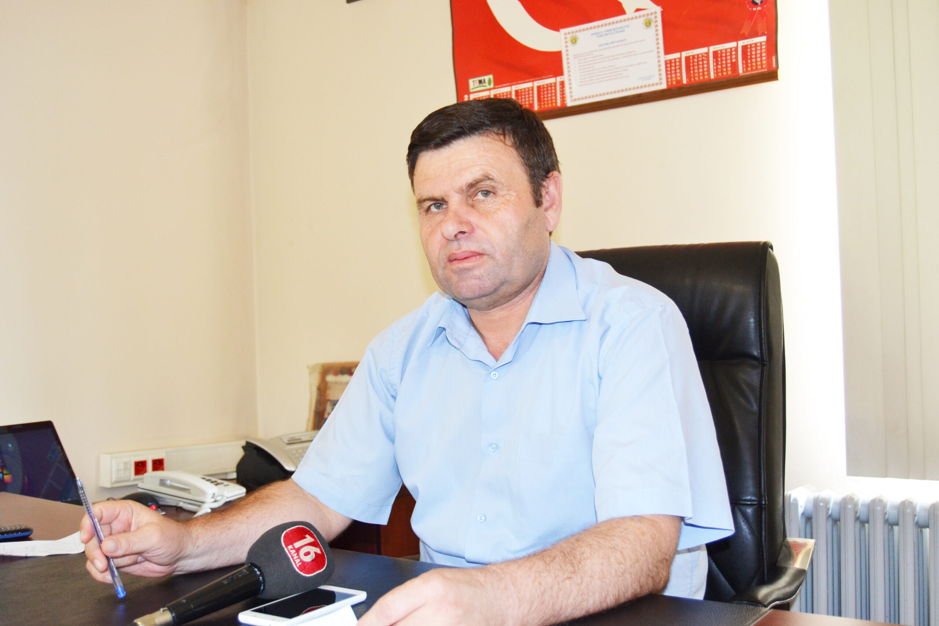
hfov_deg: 53.1
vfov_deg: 36.9
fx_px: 939
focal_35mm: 36
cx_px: 470
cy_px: 313
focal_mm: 24
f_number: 3.8
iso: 720
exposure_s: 1/60
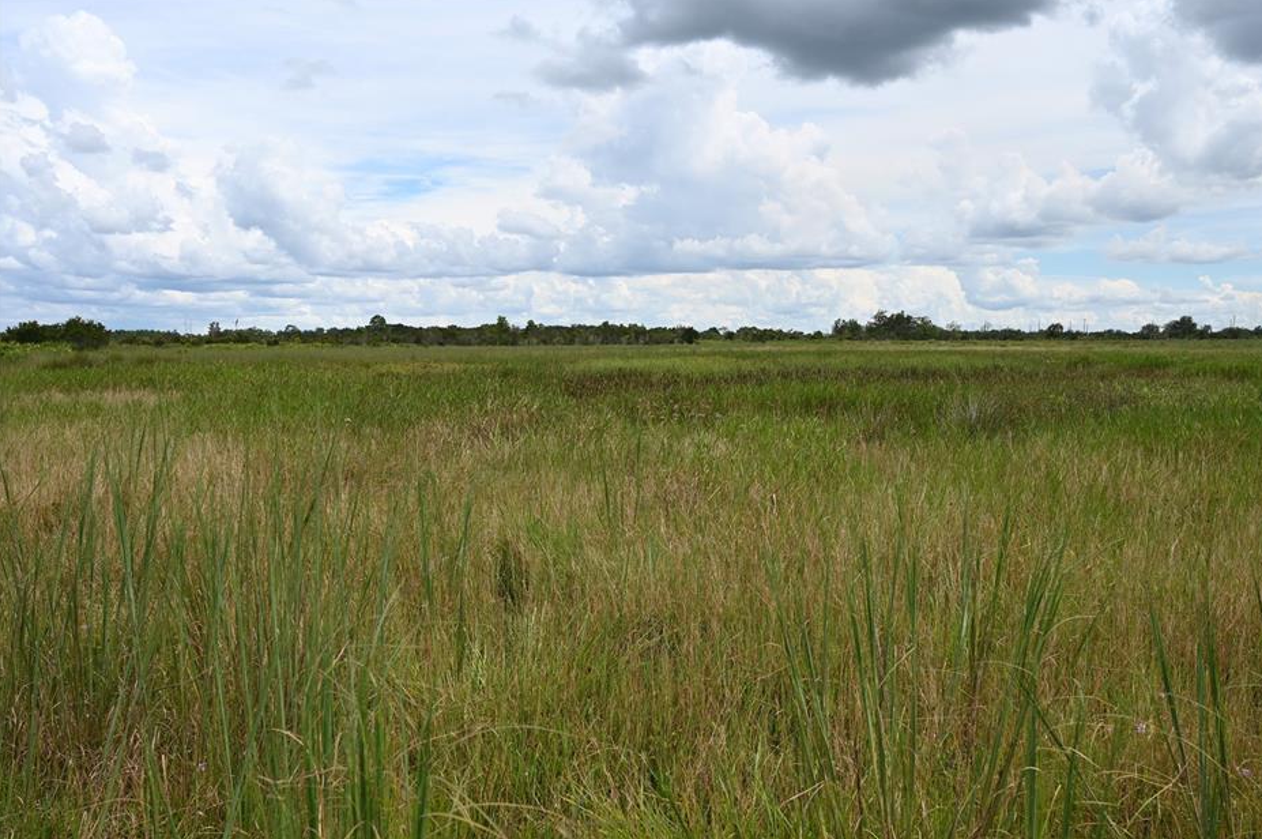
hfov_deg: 58.7
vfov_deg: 41.0
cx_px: 692
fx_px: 1121
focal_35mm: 32
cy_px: 455
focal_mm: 29
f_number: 7.1
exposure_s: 1/400
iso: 100
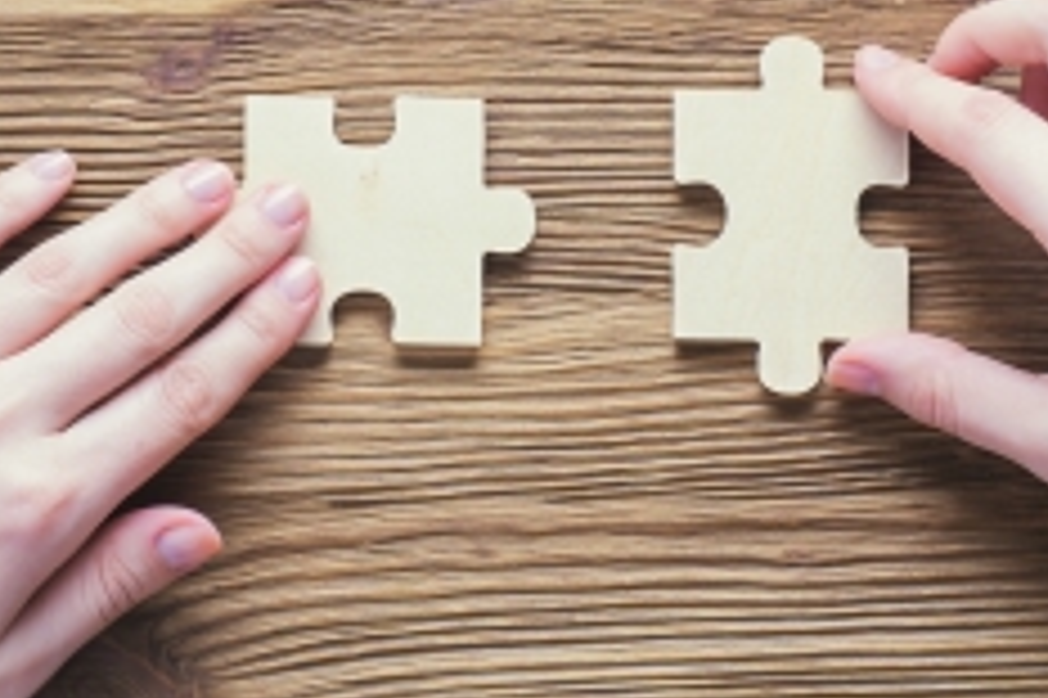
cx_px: 589
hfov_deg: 12.5
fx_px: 4800
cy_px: 16
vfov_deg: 8.3
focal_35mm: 165
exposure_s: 1/125
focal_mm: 50
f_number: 9
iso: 100
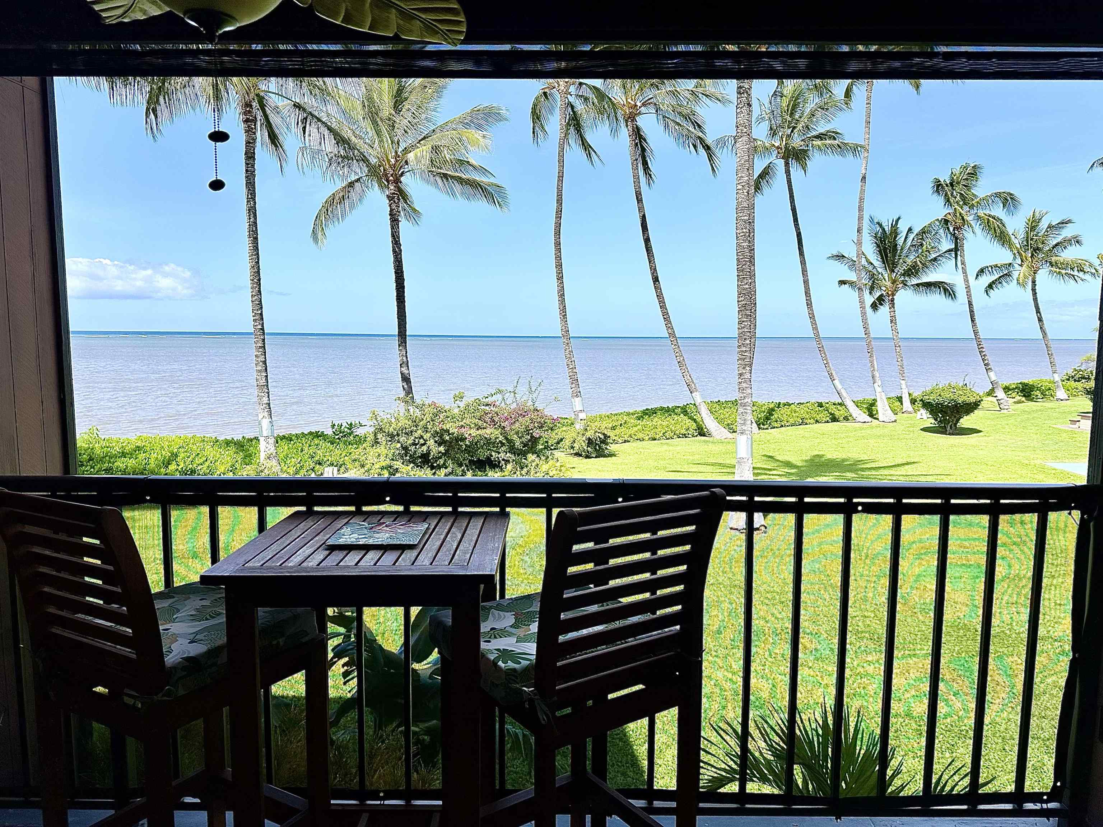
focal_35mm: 24
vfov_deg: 56.8
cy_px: 414
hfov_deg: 71.6
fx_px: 765
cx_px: 552
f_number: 1.78
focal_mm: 6.86
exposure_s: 1/3861
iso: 80
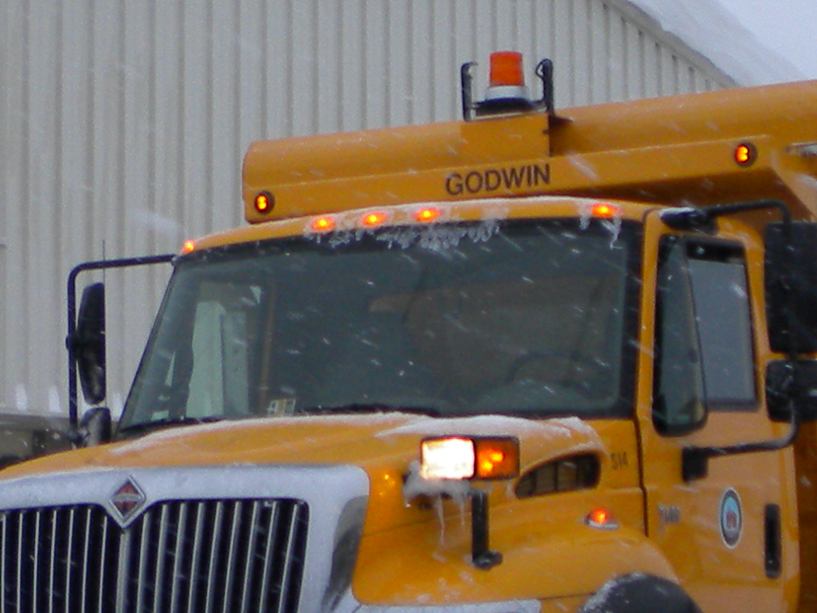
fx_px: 3163
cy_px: 225
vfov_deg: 11.1
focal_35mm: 134
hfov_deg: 14.7
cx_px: 514
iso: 80
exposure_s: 1/138
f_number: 3.1
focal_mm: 6.3
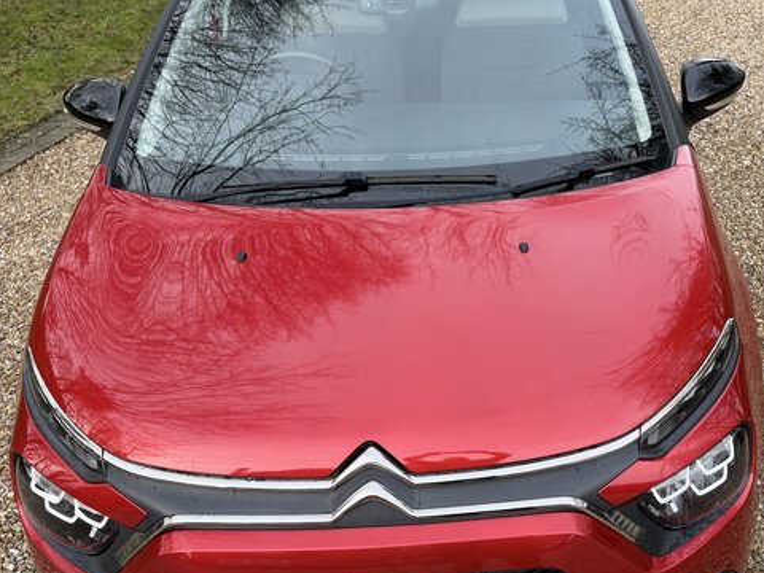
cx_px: 495
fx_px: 883
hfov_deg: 46.2
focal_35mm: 40
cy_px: 336
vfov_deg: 35.9
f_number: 1.78
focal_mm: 6.76
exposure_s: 1/290
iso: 64
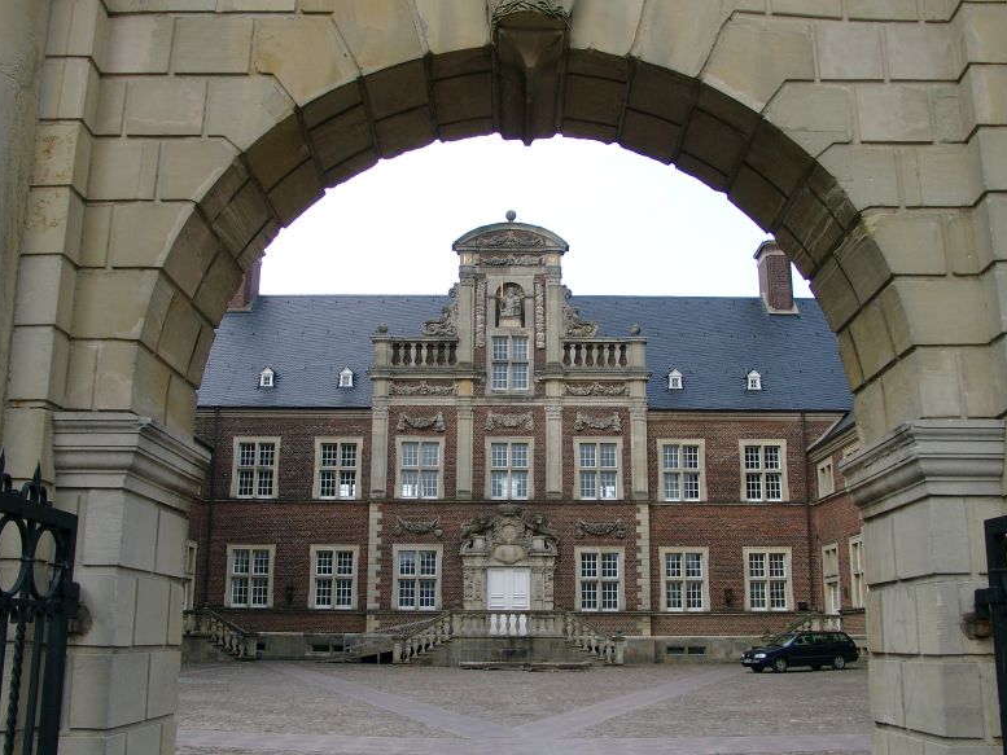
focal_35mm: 35
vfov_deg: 40.7
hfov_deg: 52.6
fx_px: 1018
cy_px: 368
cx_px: 491
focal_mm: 7.13
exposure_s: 1/206
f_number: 4
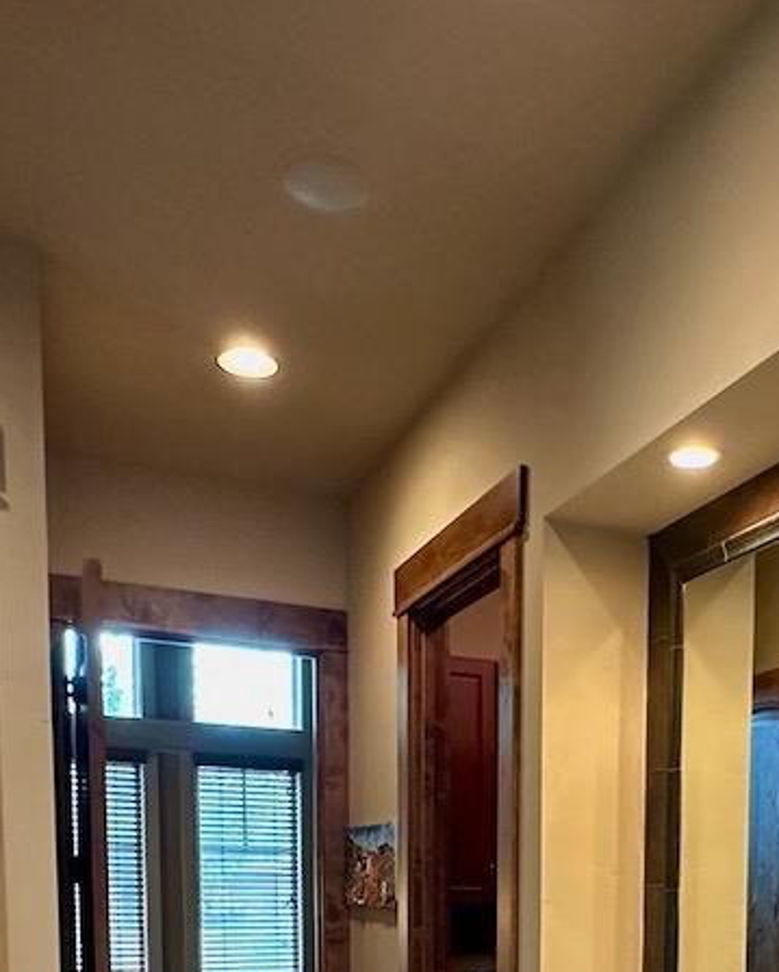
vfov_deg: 40.3
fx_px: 1123
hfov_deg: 37.6
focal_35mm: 39
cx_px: 551
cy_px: 998
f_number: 2.2
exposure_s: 1/60
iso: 500
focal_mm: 2.22
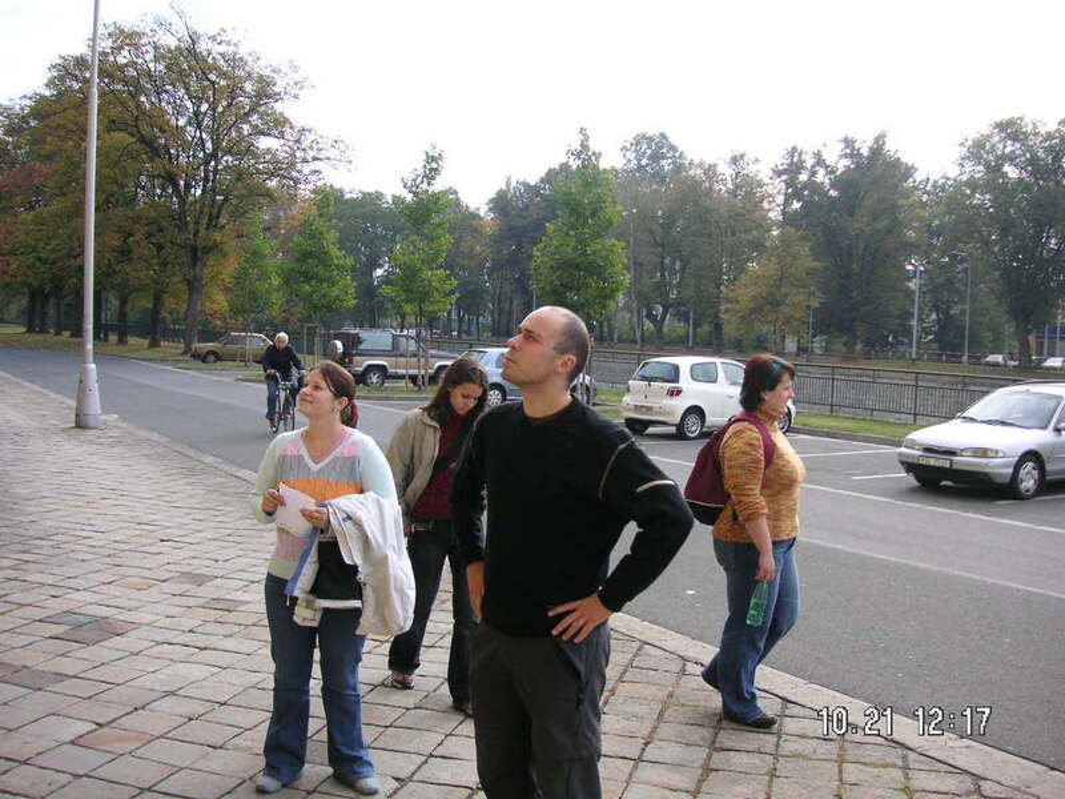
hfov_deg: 50.1
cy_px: 400
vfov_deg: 38.7
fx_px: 1138
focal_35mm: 37
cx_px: 532
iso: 50
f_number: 2.8
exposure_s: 1/350
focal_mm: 6.1
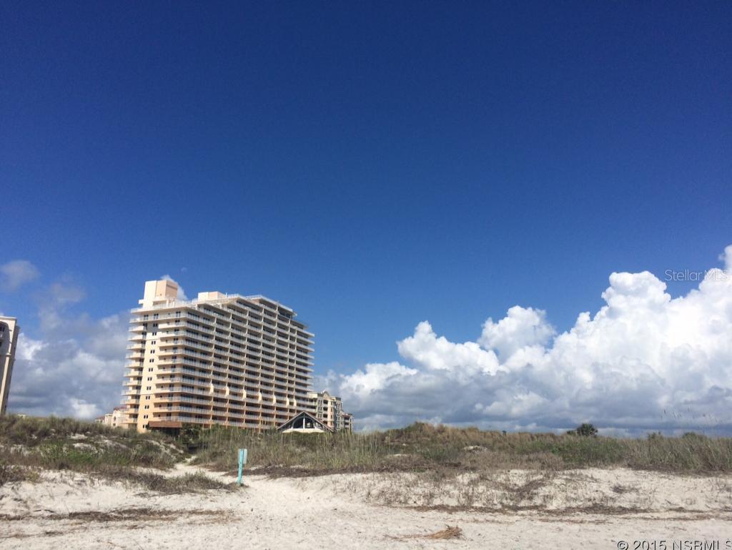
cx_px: 366
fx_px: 614
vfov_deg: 48.3
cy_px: 275
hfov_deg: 61.6
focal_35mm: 29
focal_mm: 4.15
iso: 32
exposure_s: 1/4566
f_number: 2.2
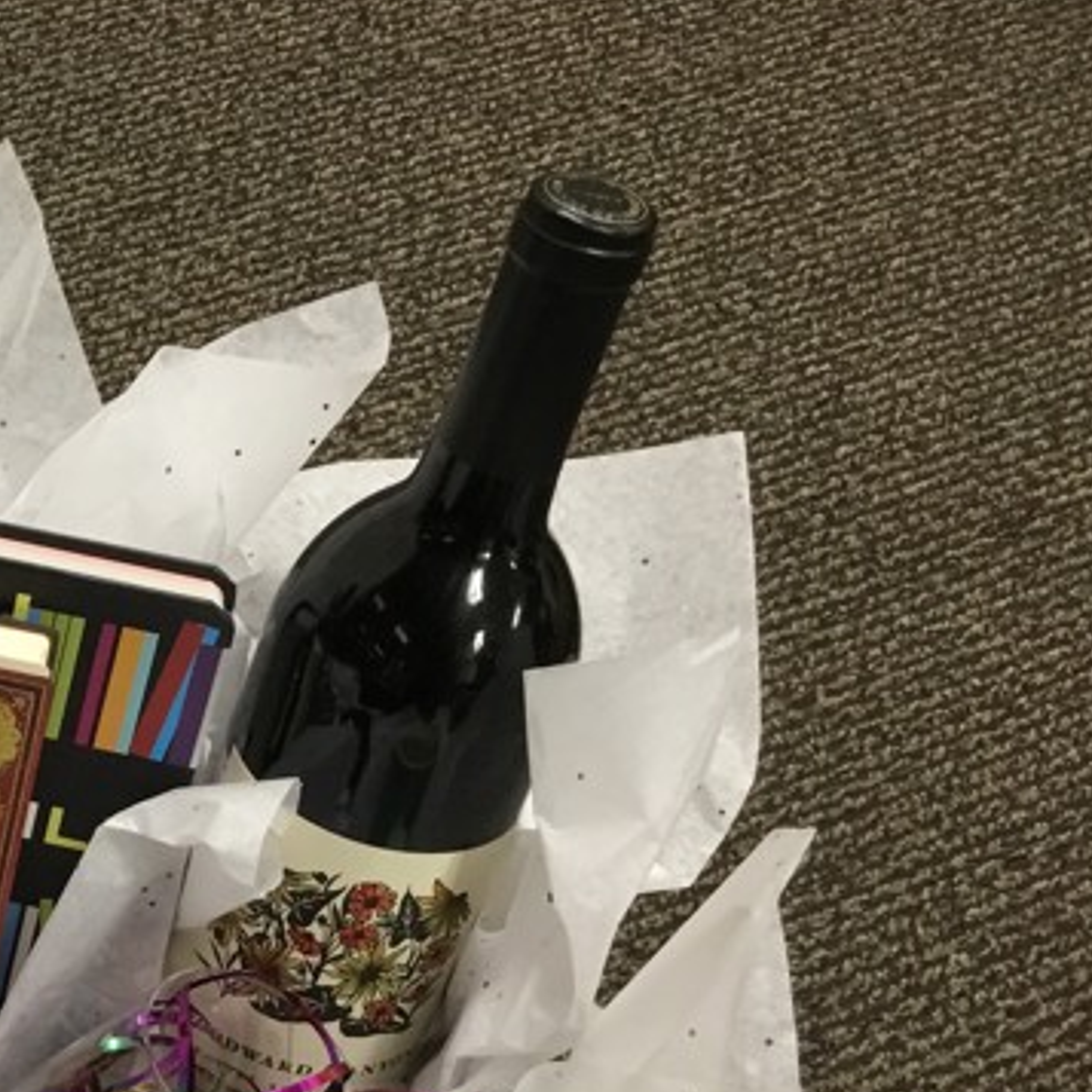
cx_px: -199
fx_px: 2463
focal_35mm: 69
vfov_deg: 24.3
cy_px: 990
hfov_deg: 23.0
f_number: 2.4
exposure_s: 1/30
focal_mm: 3.3
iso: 100
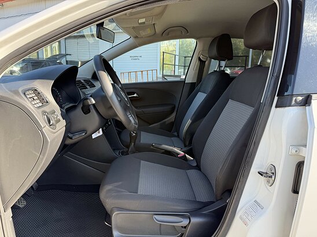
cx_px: 158
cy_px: 118
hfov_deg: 71.6
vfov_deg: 56.8
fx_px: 220
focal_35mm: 24
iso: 80
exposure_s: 1/385
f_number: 1.78
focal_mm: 6.76
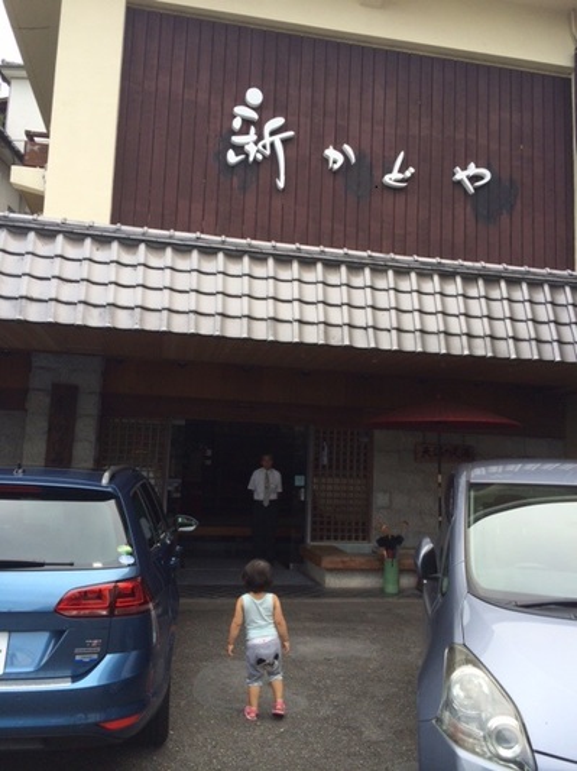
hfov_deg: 46.7
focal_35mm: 30
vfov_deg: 60.0
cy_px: 386
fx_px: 668
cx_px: 288
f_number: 2.2
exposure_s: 1/283
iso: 32
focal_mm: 4.12
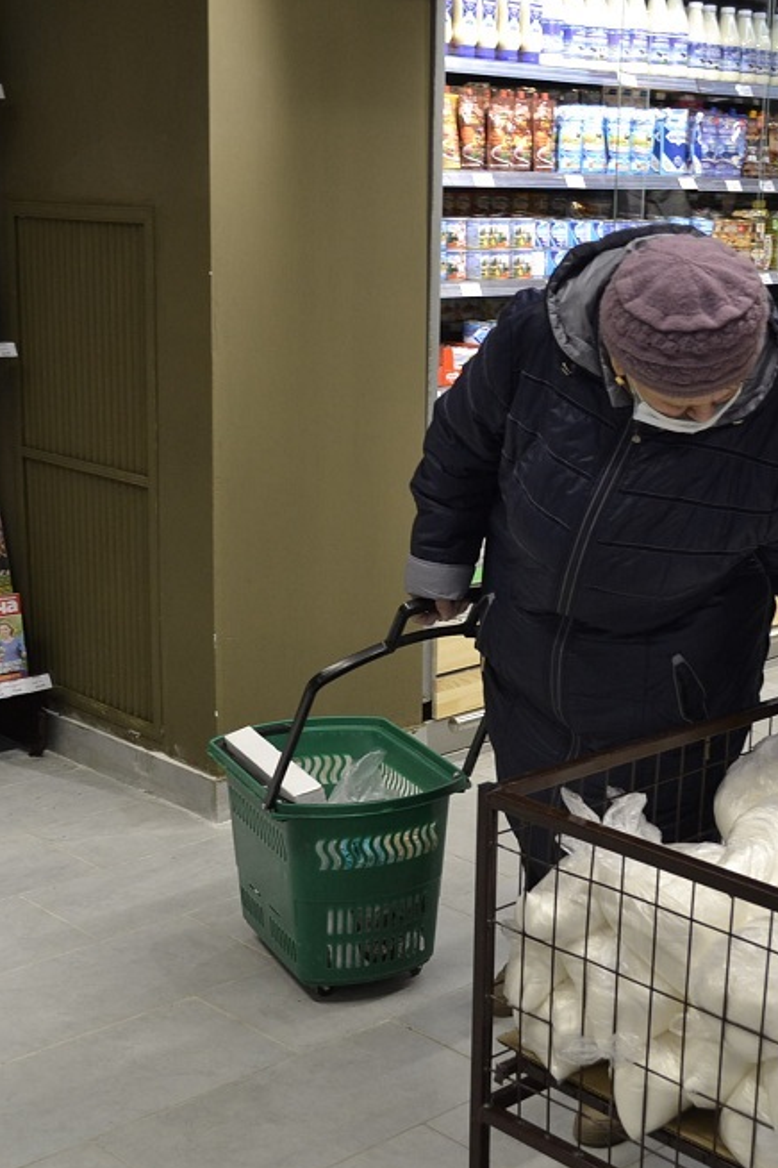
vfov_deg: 36.2
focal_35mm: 55
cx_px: 534
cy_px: 588
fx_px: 1783
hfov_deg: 24.5
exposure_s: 1/80
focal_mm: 24
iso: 400
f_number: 4.5
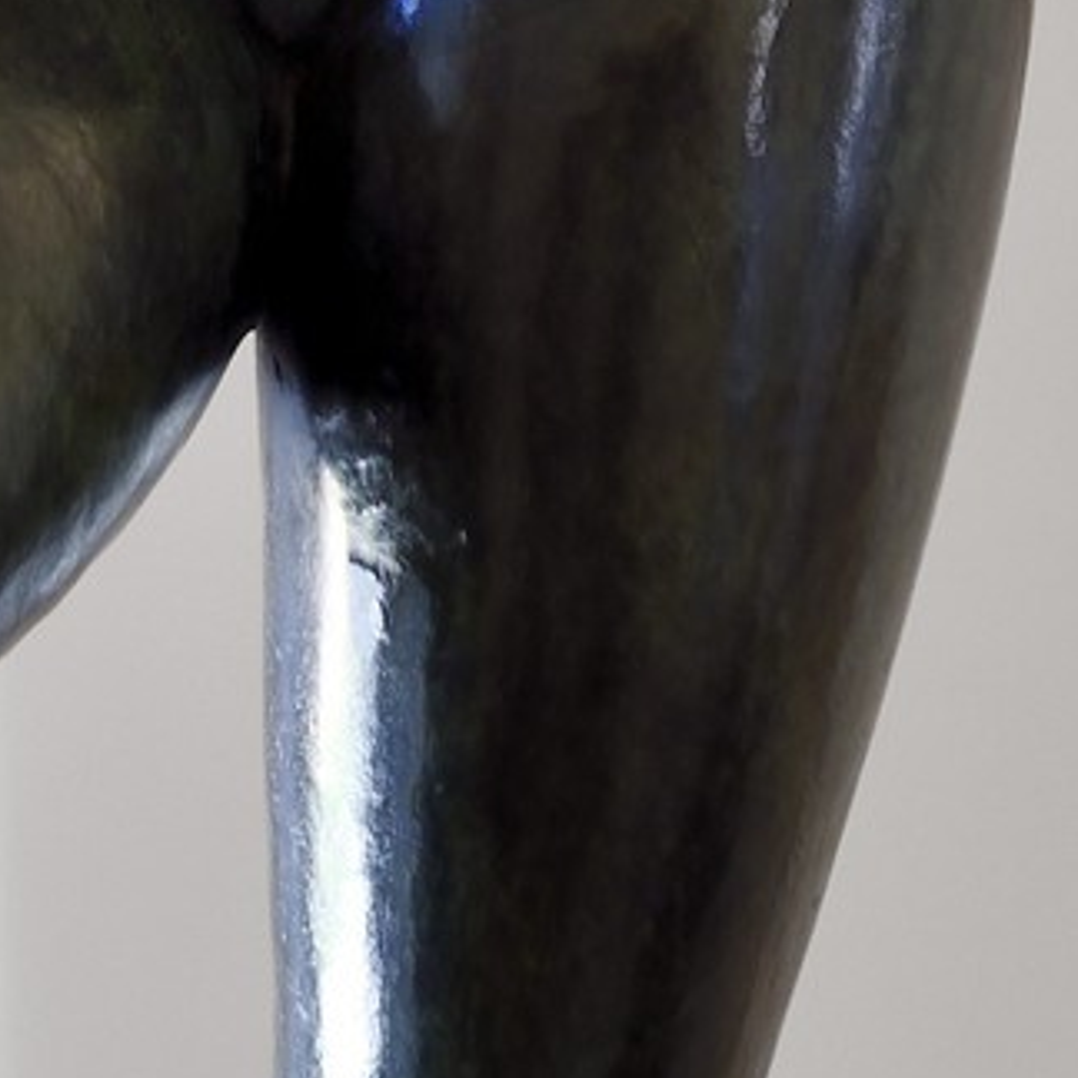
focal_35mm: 294
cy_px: -928
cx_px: 93
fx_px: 10358
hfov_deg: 5.9
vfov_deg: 5.8
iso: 1600
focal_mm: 70
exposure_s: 1/60
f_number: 6.3
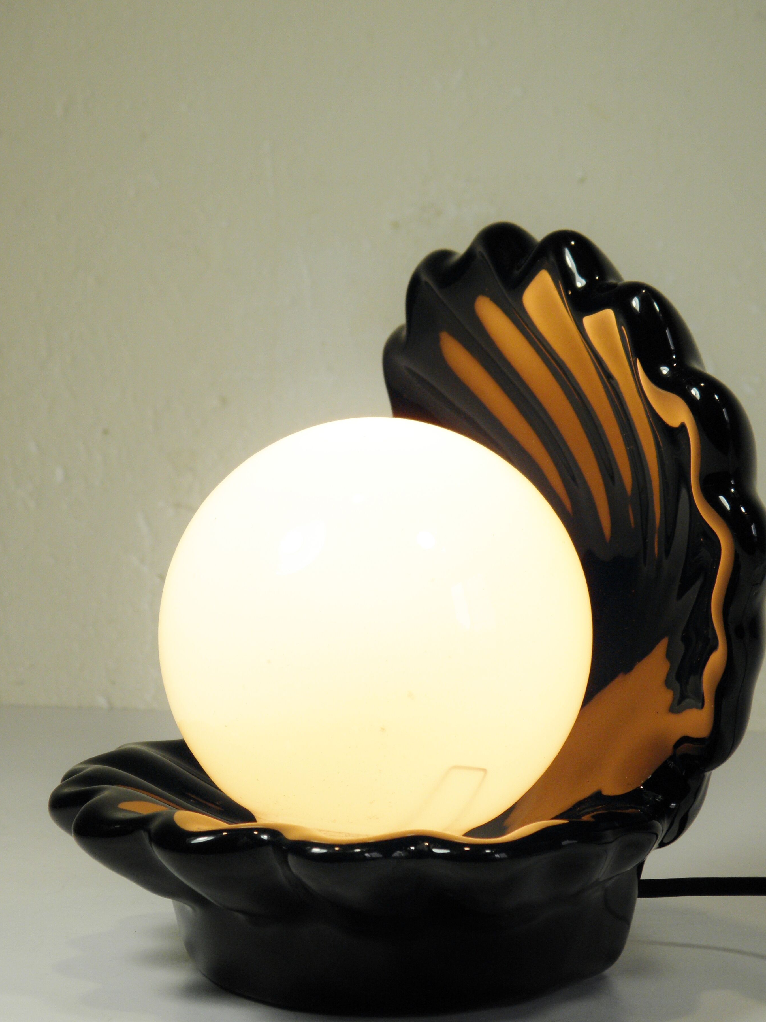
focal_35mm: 88
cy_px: 537
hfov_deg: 16.8
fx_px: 2597
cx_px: 405
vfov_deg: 22.3
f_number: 4.4
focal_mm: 14.3
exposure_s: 1/160
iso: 100
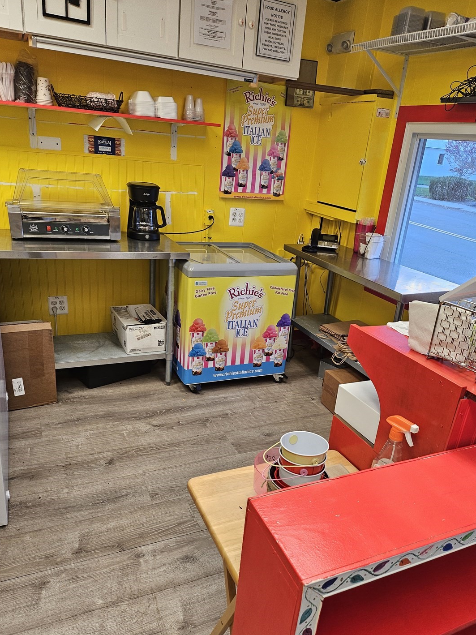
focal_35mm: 26
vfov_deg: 67.2
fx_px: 477
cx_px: 244
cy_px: 343
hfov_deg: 53.0
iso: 125
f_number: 1.8
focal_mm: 5
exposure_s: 1/120
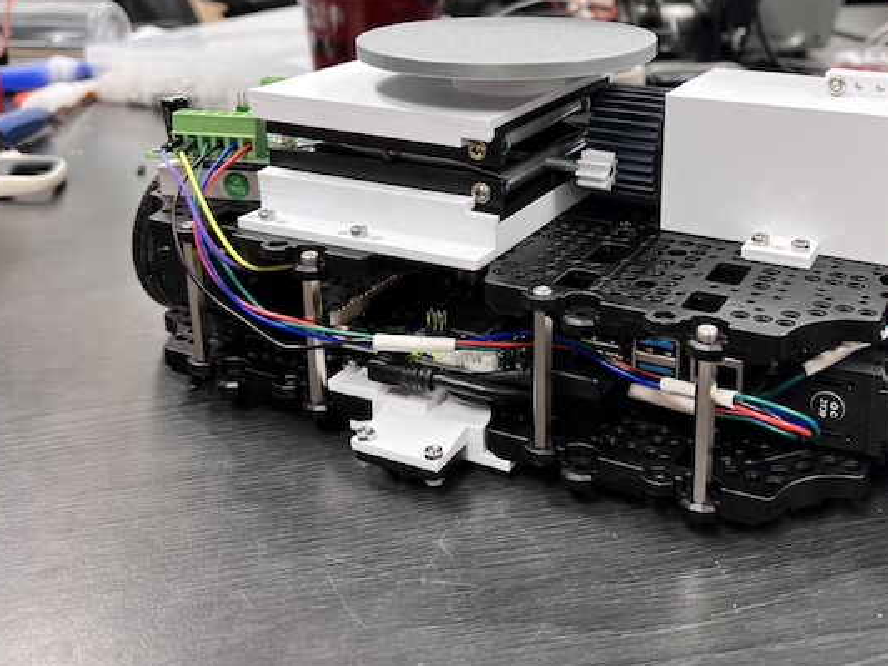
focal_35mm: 39
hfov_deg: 47.3
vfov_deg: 36.1
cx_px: 565
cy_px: 175
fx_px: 1001
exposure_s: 1/60
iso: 80
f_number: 1.5
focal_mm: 5.7
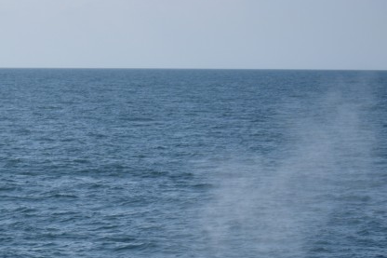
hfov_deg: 9.5
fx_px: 2303
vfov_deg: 6.4
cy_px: 330
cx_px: -19
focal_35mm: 214
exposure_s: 1/4000
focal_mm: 55
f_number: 4
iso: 200
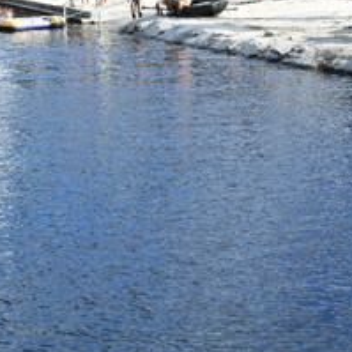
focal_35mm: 91
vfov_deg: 18.8
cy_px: 52
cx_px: 41
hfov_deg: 18.8
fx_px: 1047
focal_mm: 7.28
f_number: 3.6
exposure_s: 1/400
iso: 100
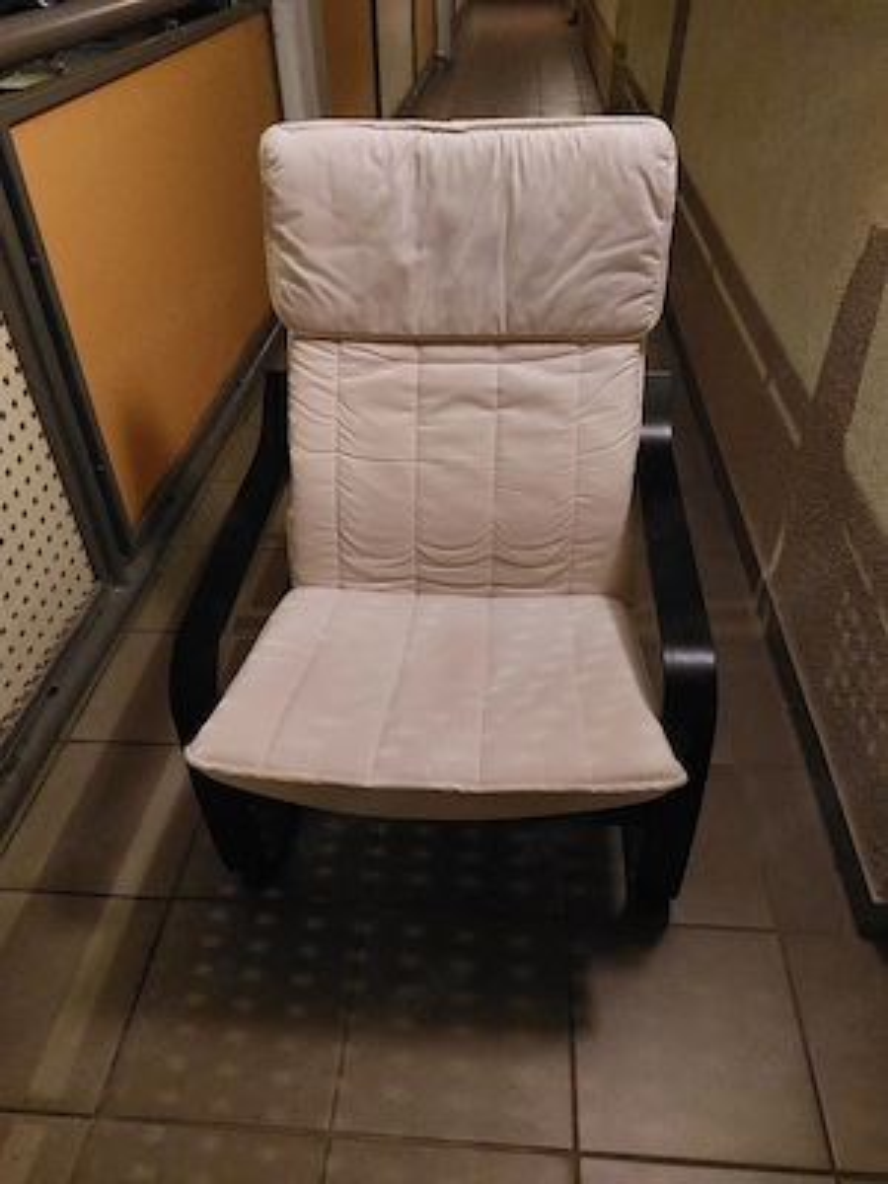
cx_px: 444
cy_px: 592
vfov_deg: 71.6
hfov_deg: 56.8
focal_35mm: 24
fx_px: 821
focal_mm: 5.23
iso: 800
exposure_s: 1/25
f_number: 1.8
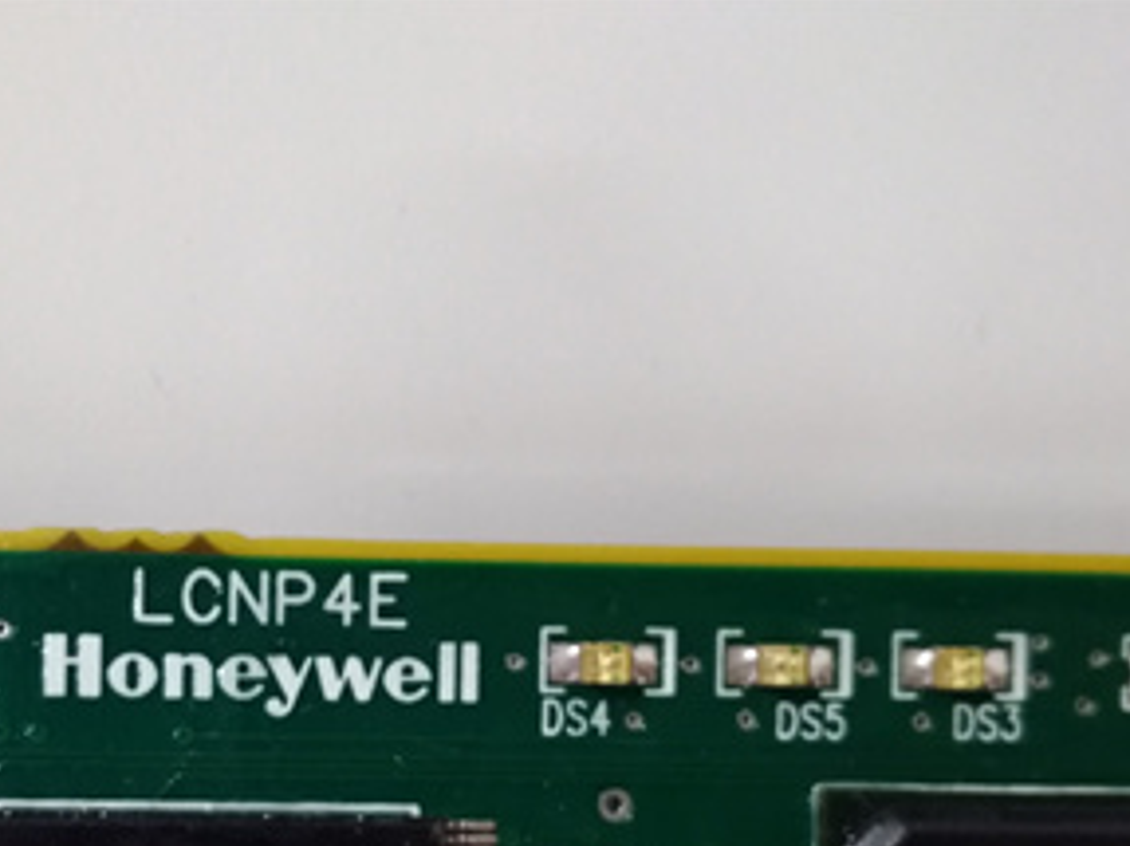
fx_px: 1534
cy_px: 730
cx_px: 362
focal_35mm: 47
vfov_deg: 29.8
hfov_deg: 39.9
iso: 844
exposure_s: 1/25
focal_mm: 3.79
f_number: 2
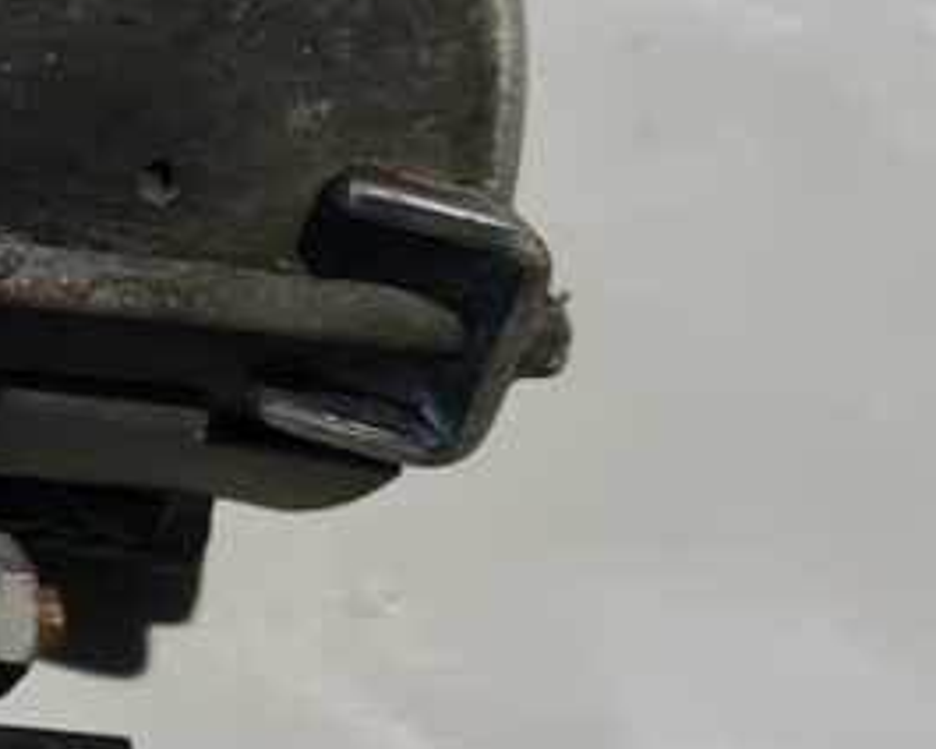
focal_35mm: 134
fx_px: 3712
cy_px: 155
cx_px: -879
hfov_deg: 12.7
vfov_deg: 11.5
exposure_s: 1/50
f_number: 1.8
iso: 250
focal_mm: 5.4
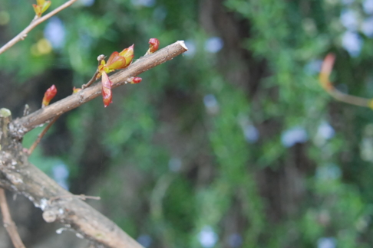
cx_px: 107
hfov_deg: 20.5
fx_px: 1026
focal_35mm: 99
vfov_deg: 13.8
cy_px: 77
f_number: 6.3
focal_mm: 40
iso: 800
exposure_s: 1/200
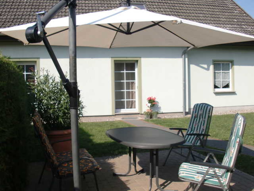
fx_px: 264
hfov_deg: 51.4
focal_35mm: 36
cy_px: 96
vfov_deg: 39.7
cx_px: 127
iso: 64
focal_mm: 6.3
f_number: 7.9
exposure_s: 1/160
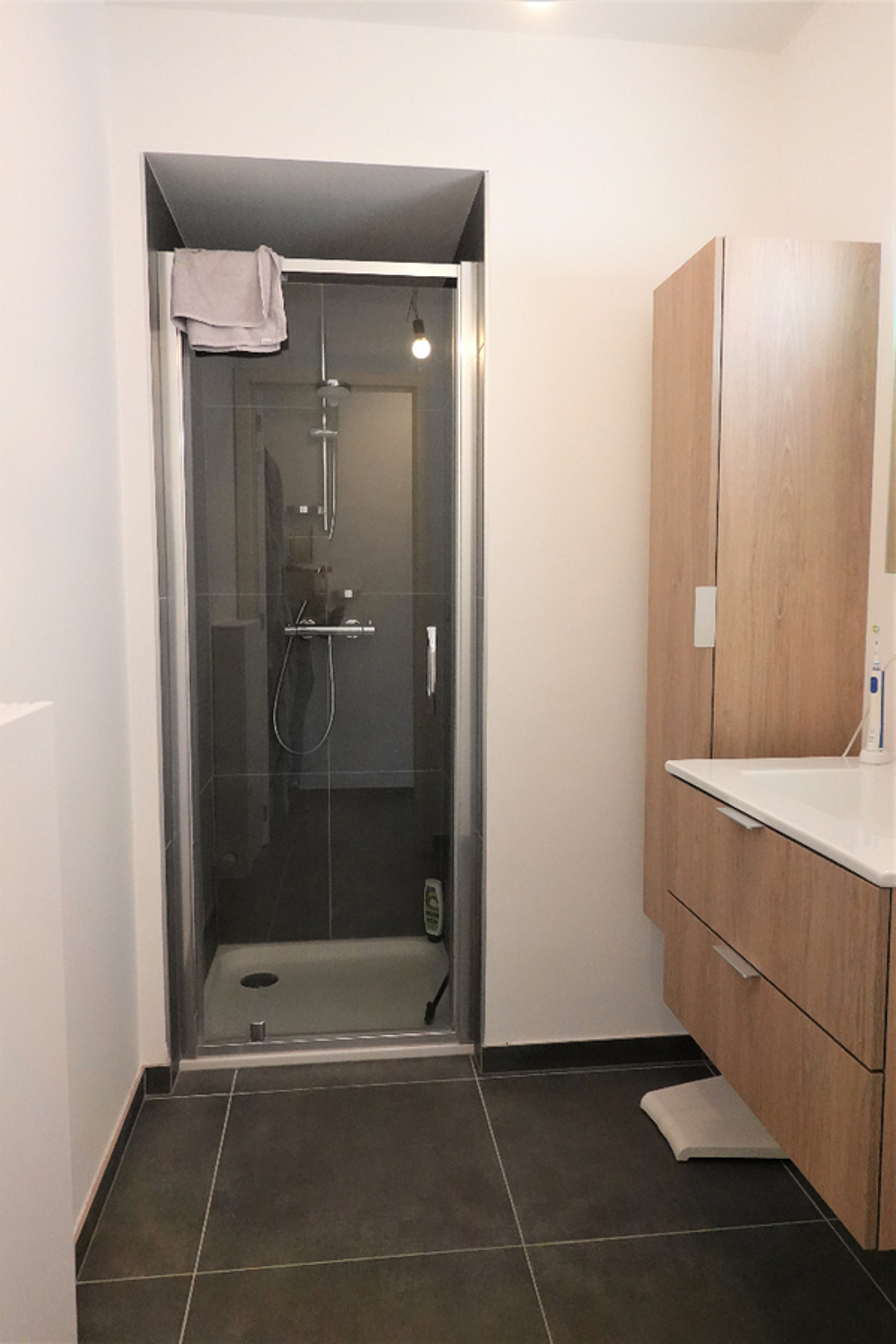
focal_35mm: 24
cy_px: 672
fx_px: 896
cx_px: 448
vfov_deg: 73.7
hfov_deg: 53.1
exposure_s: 1/125
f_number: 2.8
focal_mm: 9
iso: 1600
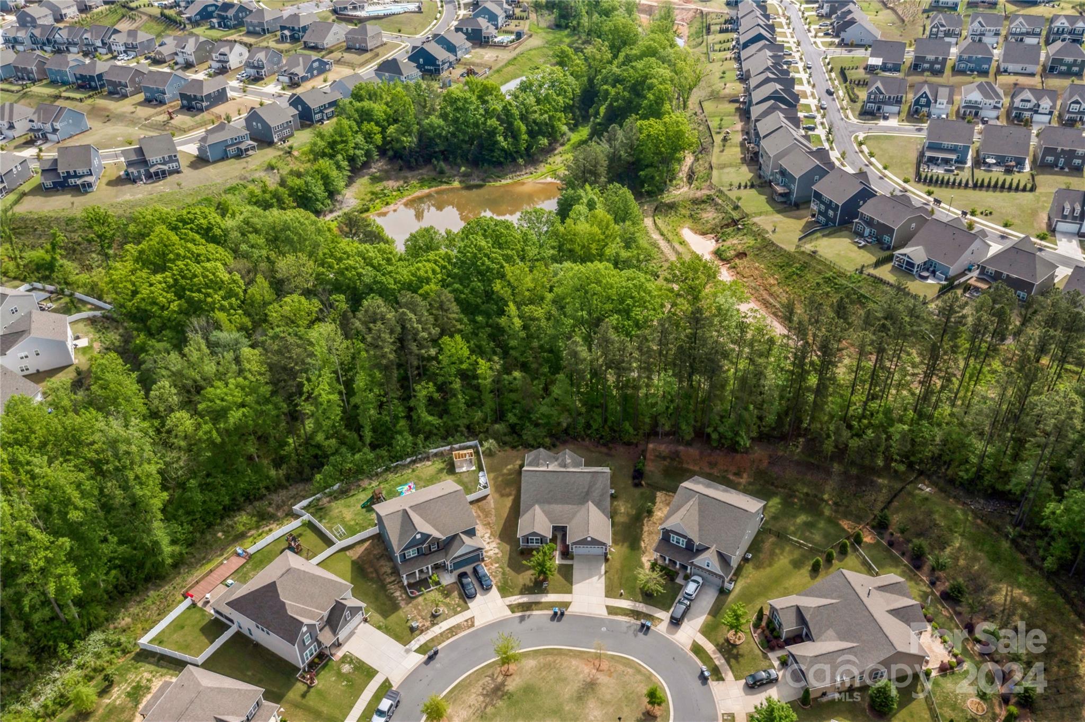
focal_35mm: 28
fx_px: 843
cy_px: 361
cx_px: 542
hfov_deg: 65.5
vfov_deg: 46.4
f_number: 5.6
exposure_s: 1/1250
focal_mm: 10.26
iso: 100
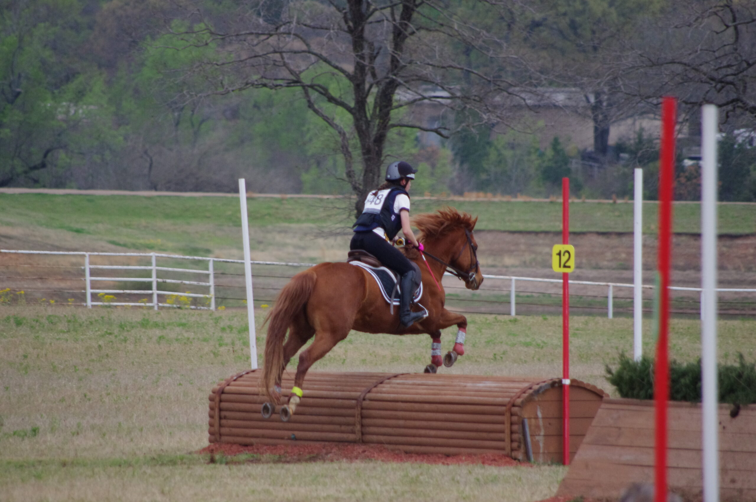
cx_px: 378
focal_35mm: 450
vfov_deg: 3.0
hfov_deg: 4.6
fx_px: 9438
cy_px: 251
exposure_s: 1/1000
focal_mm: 300
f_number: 5.8
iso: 1600
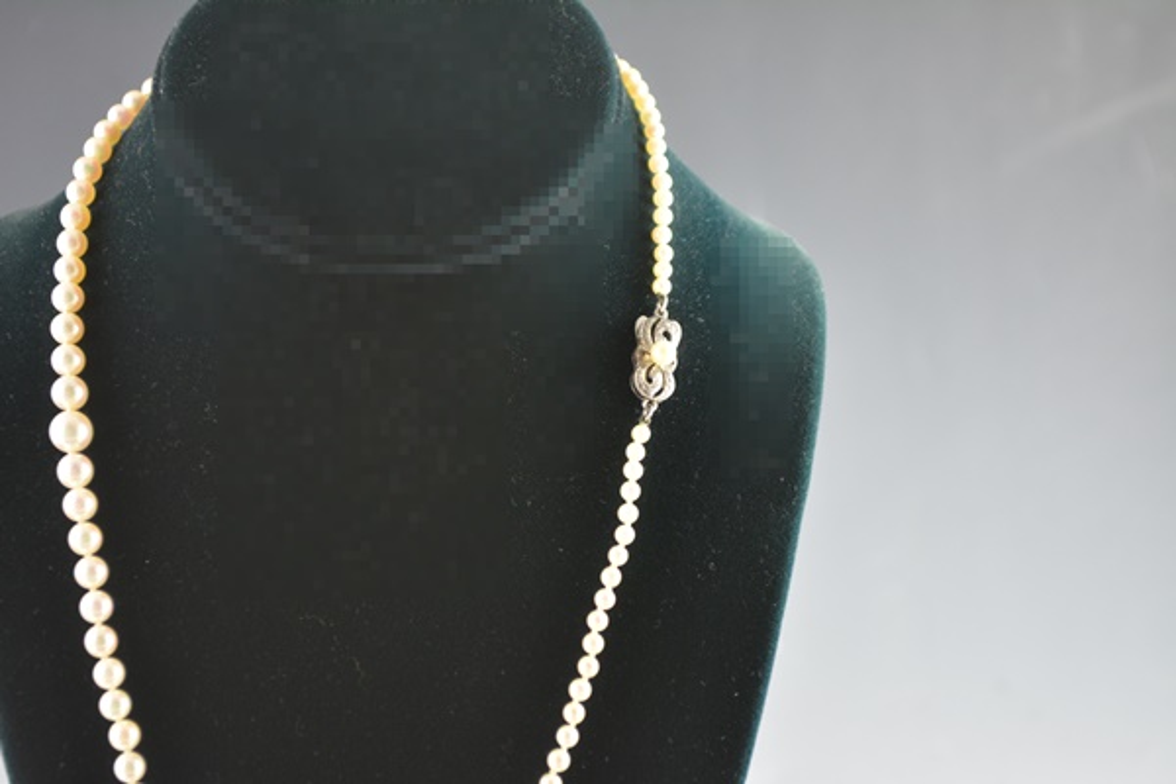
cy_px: 392
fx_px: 2695
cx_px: 588
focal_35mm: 82
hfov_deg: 24.6
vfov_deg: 16.6
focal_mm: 55
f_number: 5.6
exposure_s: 1/40
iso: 800
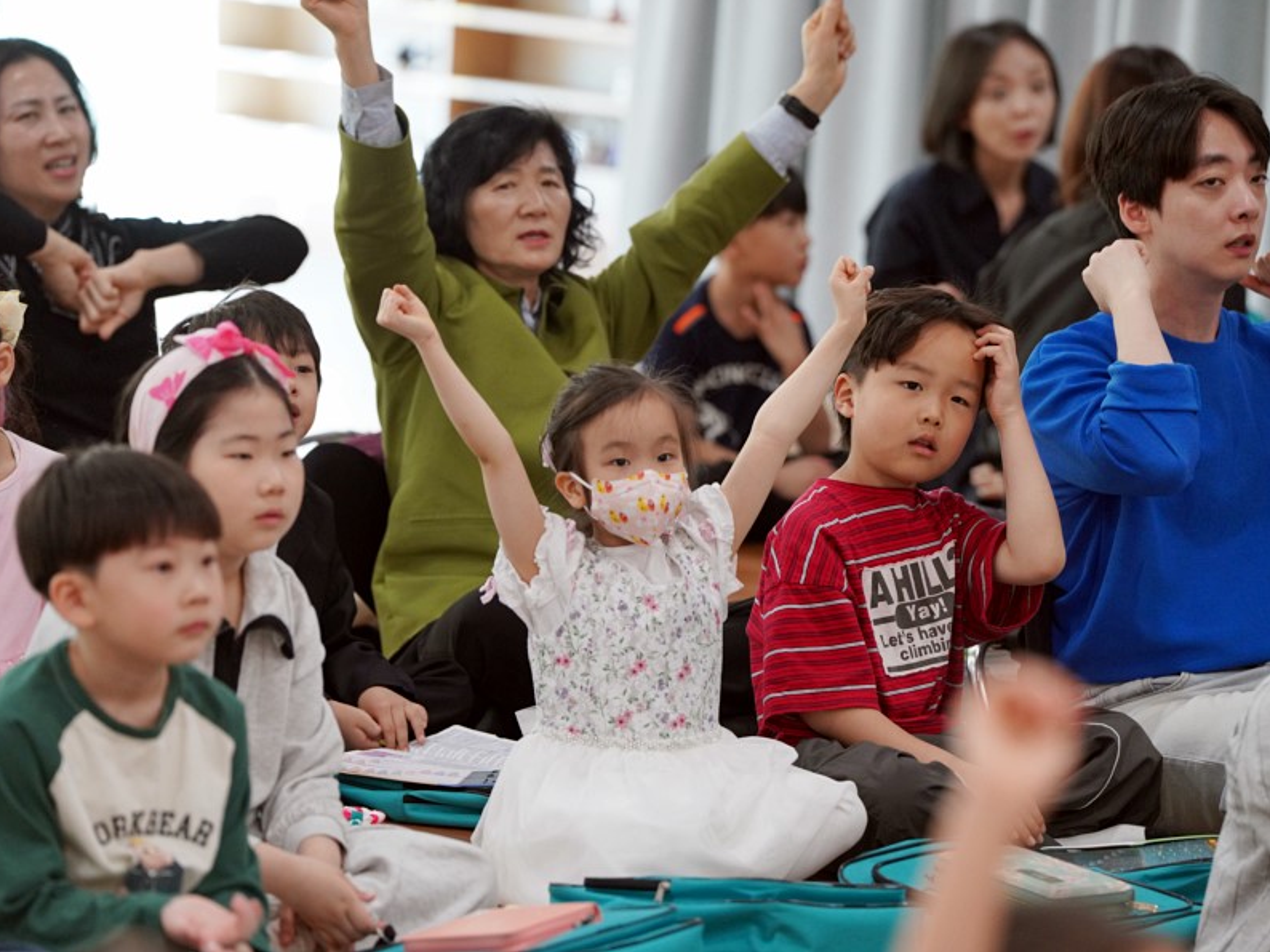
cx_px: 662
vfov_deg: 6.8
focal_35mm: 218
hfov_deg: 9.1
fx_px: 7996
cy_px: 474
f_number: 4
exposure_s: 1/250
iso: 2000
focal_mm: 200
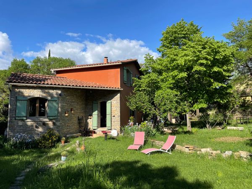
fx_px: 189
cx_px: 126
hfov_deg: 67.3
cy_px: 94
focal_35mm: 26
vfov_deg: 53.1
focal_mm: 4.2
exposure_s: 1/2681
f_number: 1.6
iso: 32
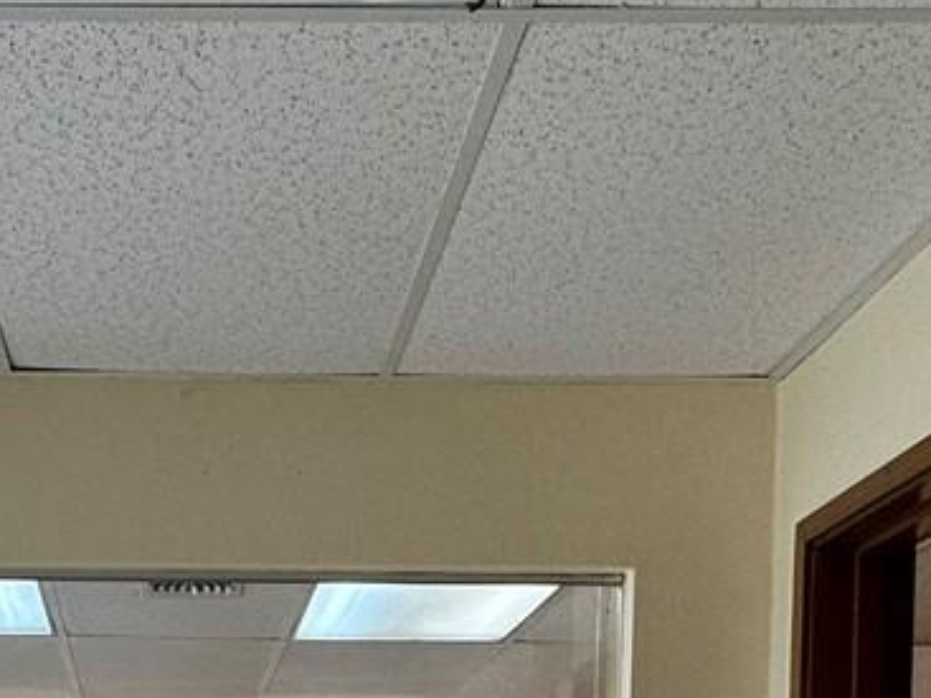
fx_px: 1640
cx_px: 119
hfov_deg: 30.5
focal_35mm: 61
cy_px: 982
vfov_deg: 21.1
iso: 125
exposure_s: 1/120
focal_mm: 2.22
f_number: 2.2
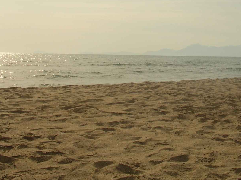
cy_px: 40
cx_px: 172
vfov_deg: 22.0
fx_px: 459
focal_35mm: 66
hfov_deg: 29.1
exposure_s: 1/754
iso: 50
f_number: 5.6
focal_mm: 5.8
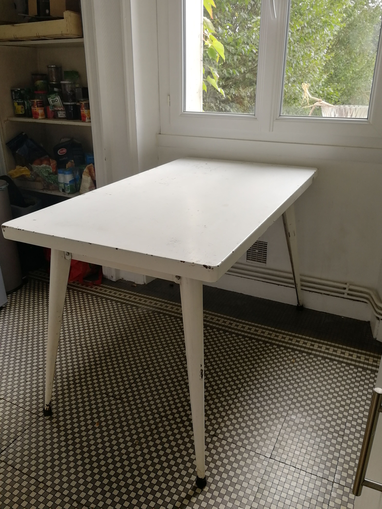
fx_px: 397
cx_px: 191
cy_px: 254
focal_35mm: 27
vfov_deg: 65.3
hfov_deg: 51.4
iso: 80
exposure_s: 1/50
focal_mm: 3.95
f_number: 2.2
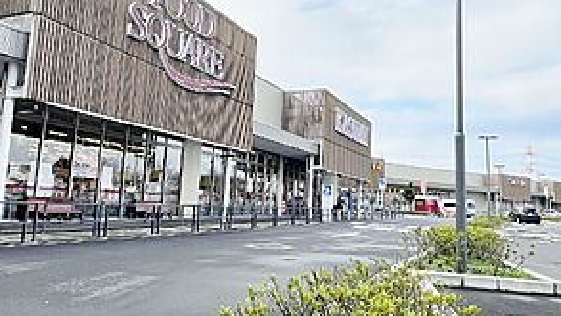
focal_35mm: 30
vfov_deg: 38.9
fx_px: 446
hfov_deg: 64.2
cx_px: 304
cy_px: 141
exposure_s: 1/1429
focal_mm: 1.57
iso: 32
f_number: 1.8
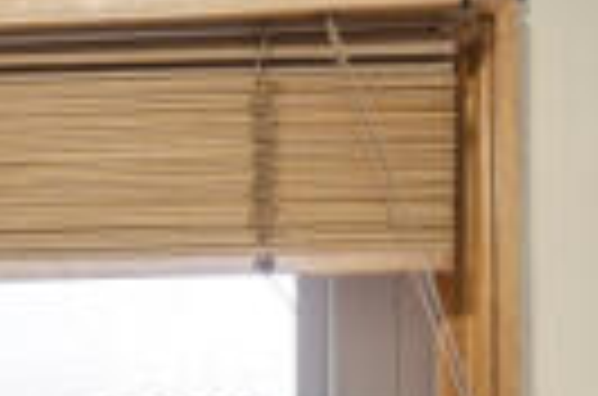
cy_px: 1235
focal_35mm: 108
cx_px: 207
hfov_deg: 18.9
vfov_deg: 9.5
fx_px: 1790
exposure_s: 1/2.5
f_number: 16
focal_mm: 14
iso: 200
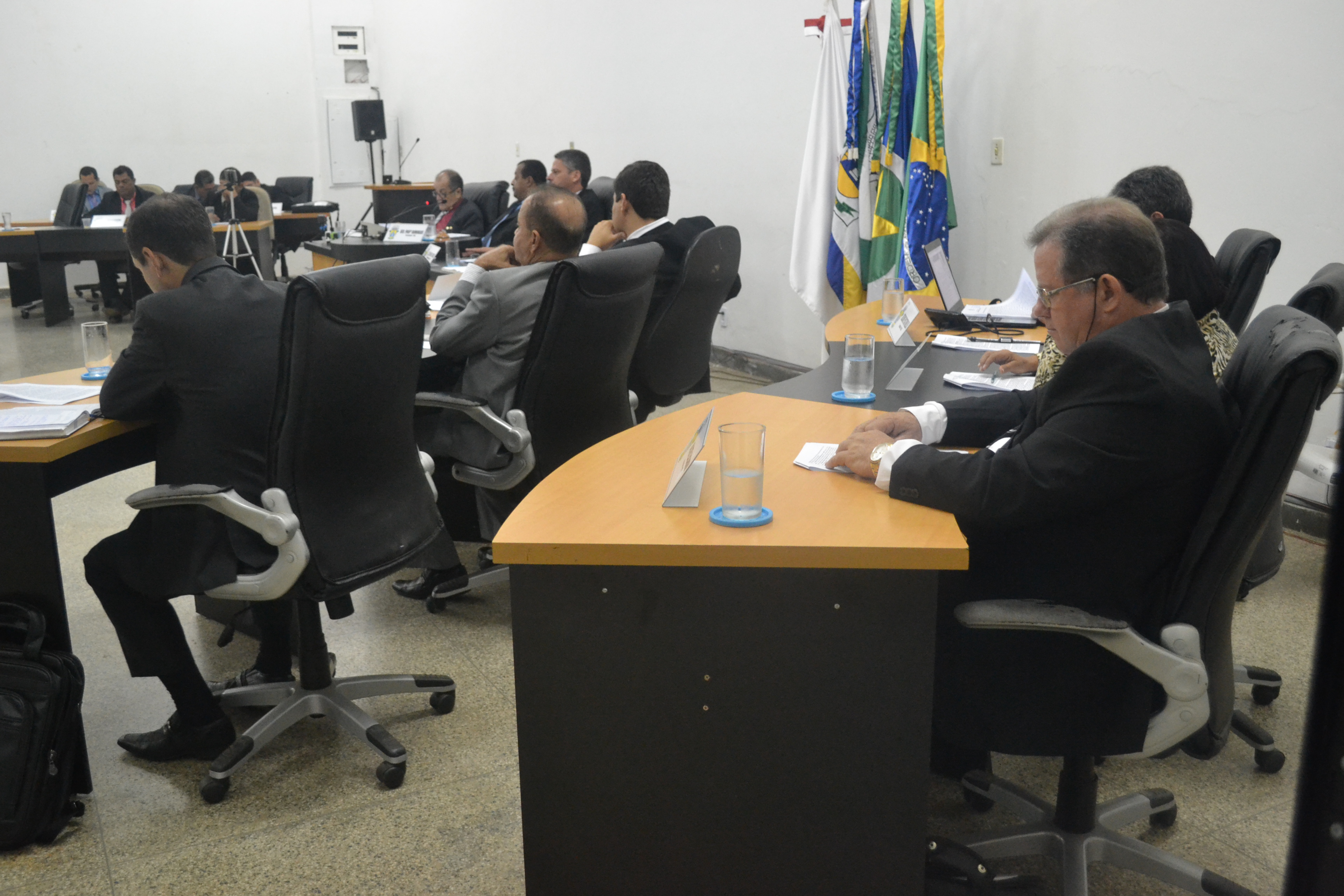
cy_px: 448
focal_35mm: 33
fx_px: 1232
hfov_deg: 57.2
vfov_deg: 40.0
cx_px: 672
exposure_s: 1/60
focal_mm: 22
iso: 2200
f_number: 3.8
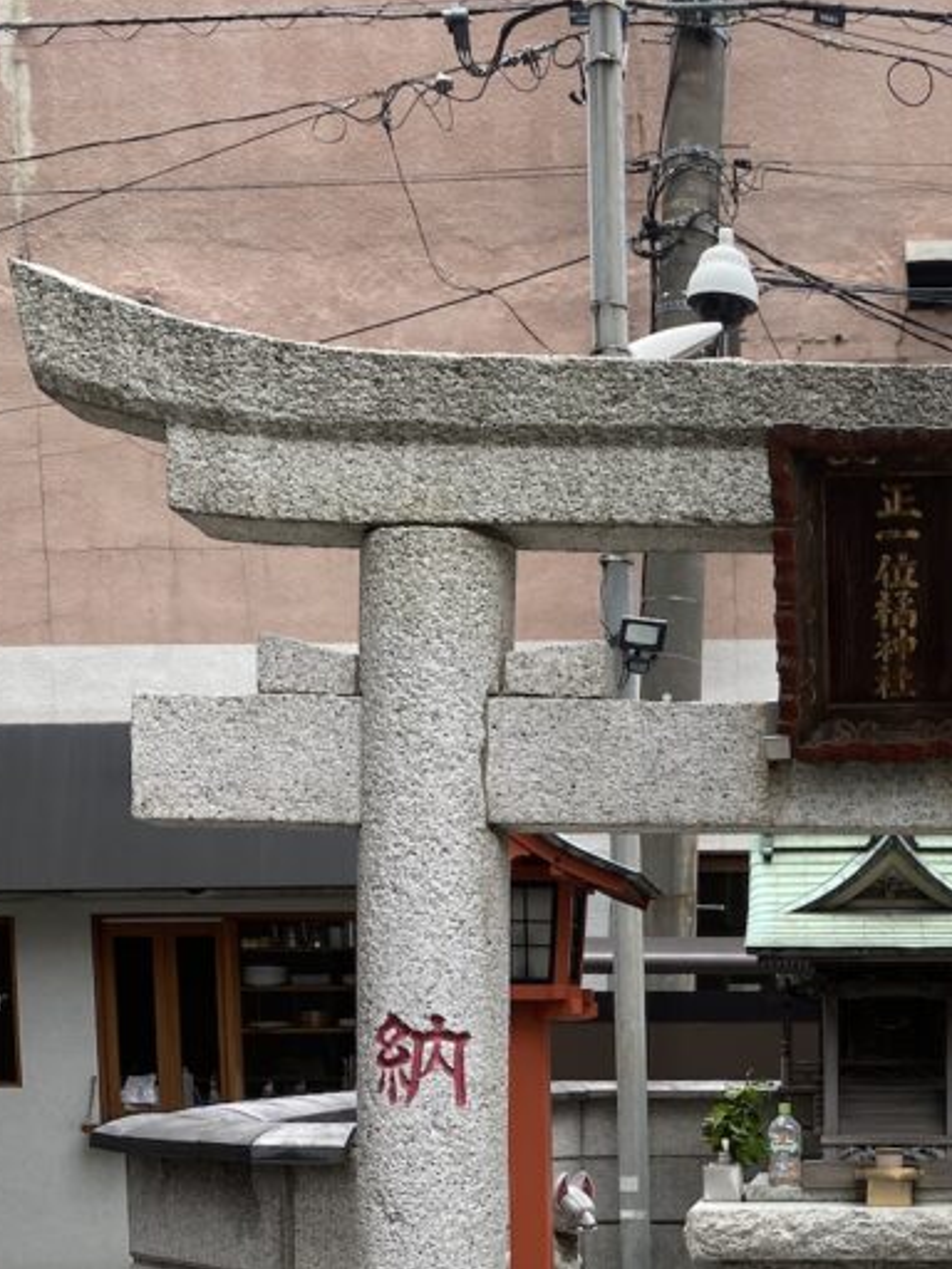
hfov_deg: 27.0
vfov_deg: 34.1
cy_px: 1214
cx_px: 875
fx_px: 1907
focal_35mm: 52
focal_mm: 4.25
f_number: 1.8
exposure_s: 1/852
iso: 32
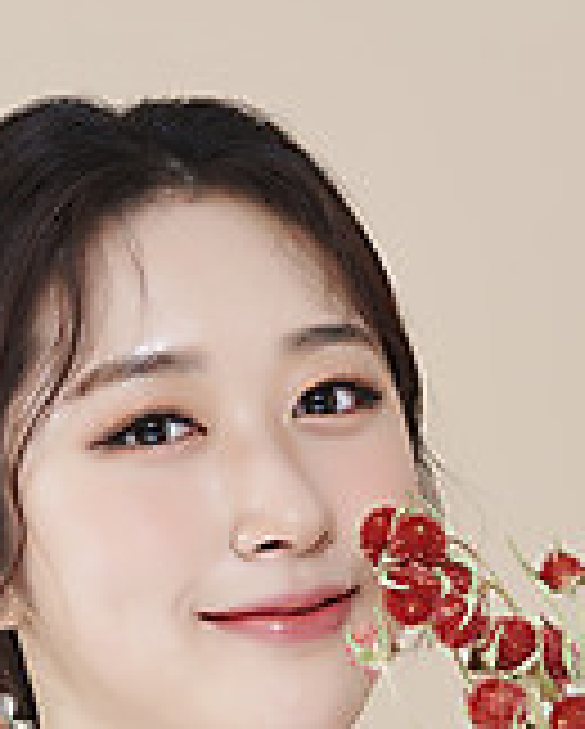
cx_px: 290
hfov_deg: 6.4
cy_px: 742
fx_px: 5249
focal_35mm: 243
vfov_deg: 7.9
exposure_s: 1/125
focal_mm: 105
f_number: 11
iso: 64
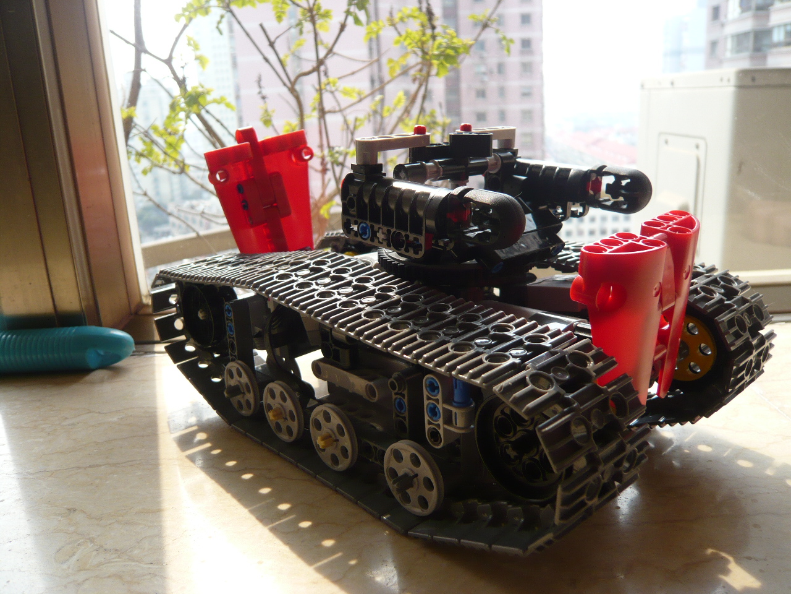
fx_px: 640
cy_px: 297
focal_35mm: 28
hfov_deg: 63.4
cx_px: 396
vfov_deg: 49.7
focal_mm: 4.6
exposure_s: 1/200
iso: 100
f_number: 2.8
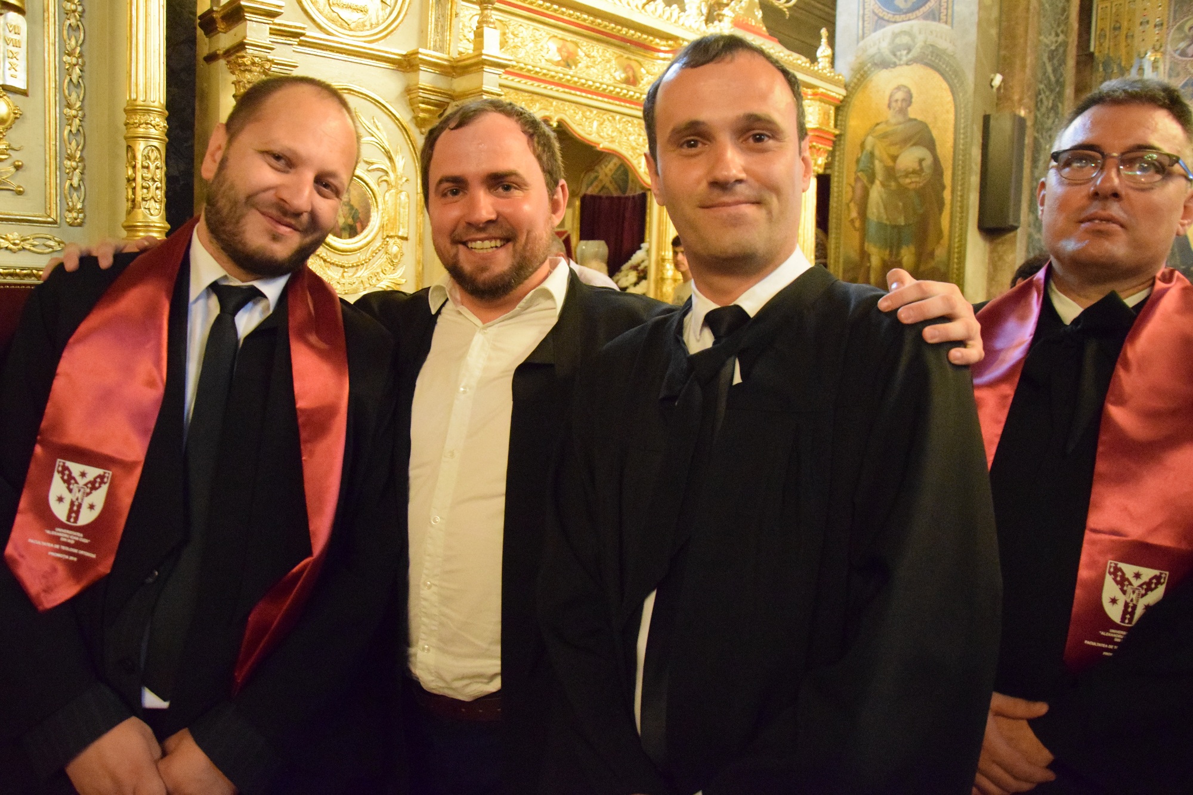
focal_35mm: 27
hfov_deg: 67.4
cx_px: 596
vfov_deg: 47.9
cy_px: 398
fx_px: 895
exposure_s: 1/50
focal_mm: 18
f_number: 3.5
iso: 10000
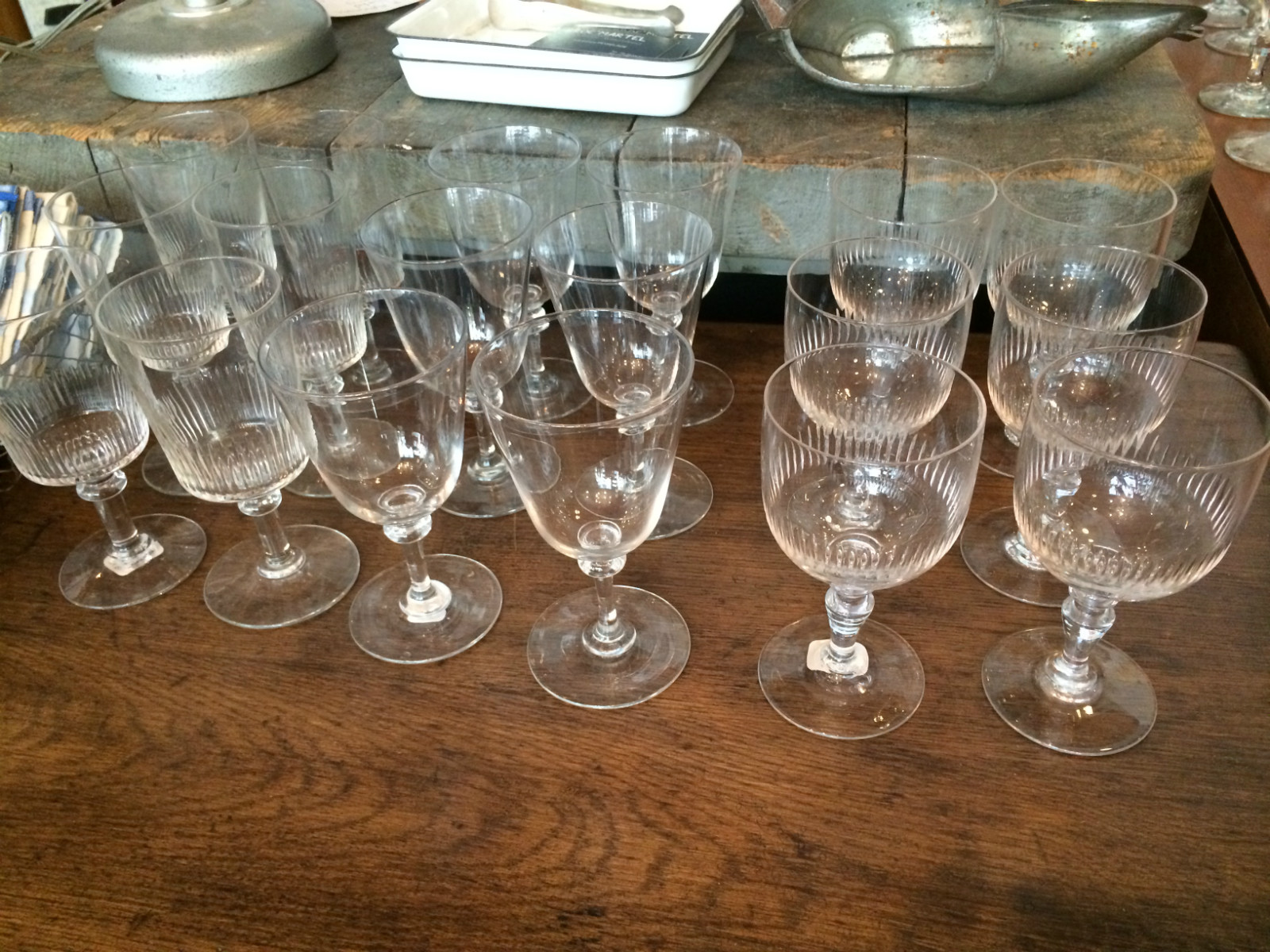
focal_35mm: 30
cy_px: 476
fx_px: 1101
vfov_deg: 46.8
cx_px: 635
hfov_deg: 60.0
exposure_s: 1/30
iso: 320
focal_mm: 4.12
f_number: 2.2
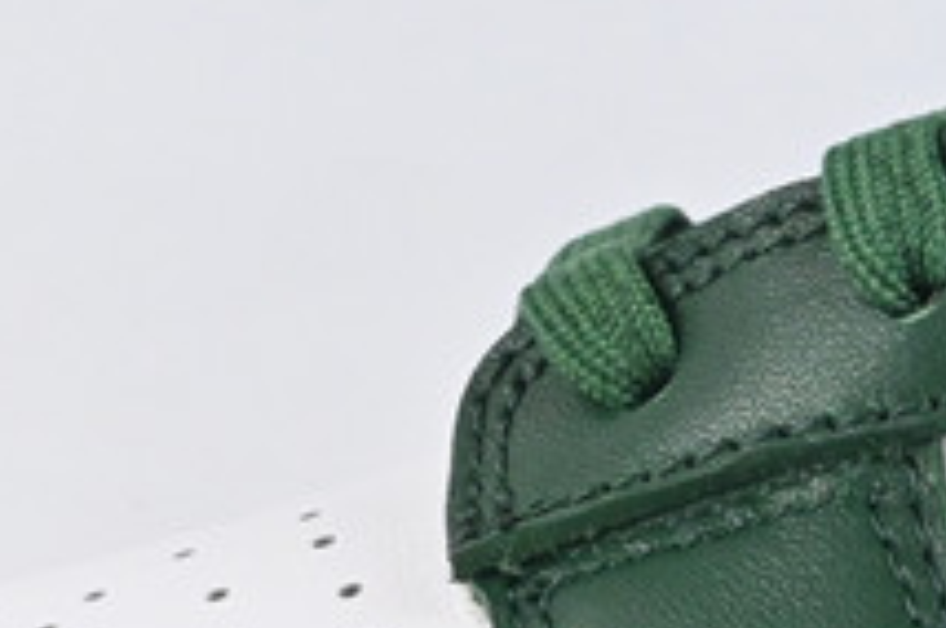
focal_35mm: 337
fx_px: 8842
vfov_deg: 4.1
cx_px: 1675
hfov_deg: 6.0
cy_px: 341
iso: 1250
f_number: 9
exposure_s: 1/100
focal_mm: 40
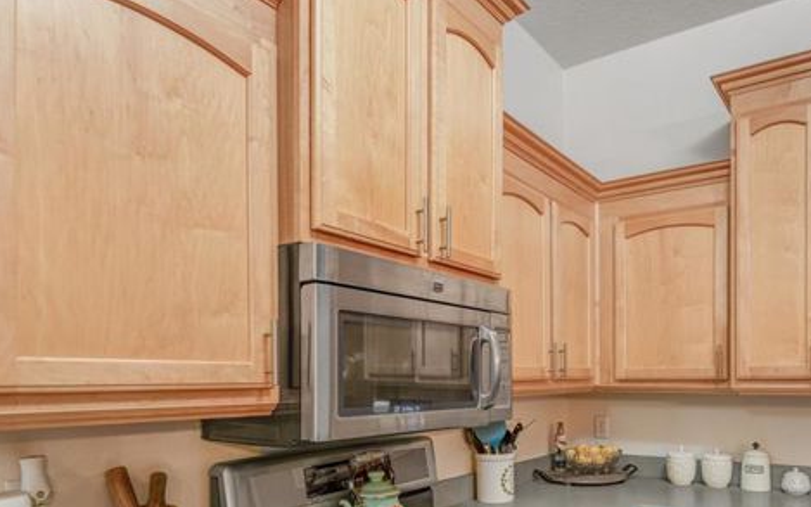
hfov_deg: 69.0
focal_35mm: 26
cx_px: 520
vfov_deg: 46.1
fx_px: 575
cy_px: 372
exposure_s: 1/6
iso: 500
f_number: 6.3
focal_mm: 17
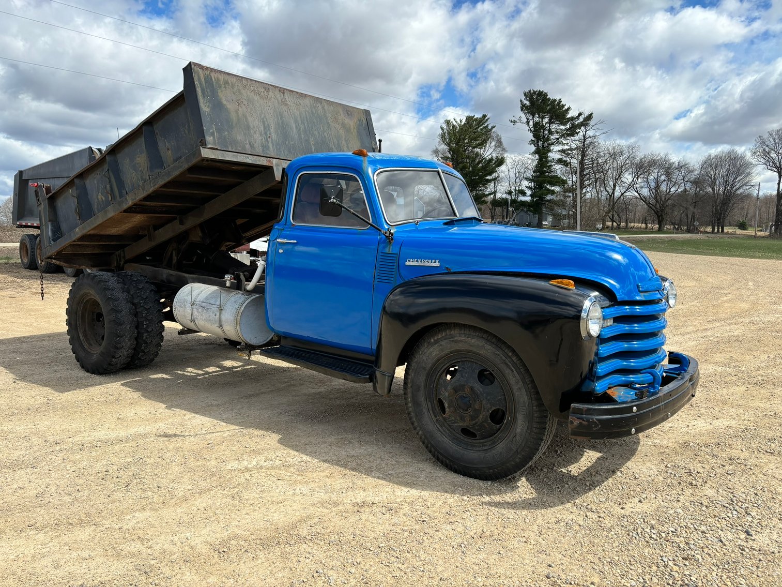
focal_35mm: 26
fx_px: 587
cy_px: 294
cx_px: 391
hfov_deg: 67.3
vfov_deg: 53.1
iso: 50
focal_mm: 5.96
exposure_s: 1/3106
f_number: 1.6
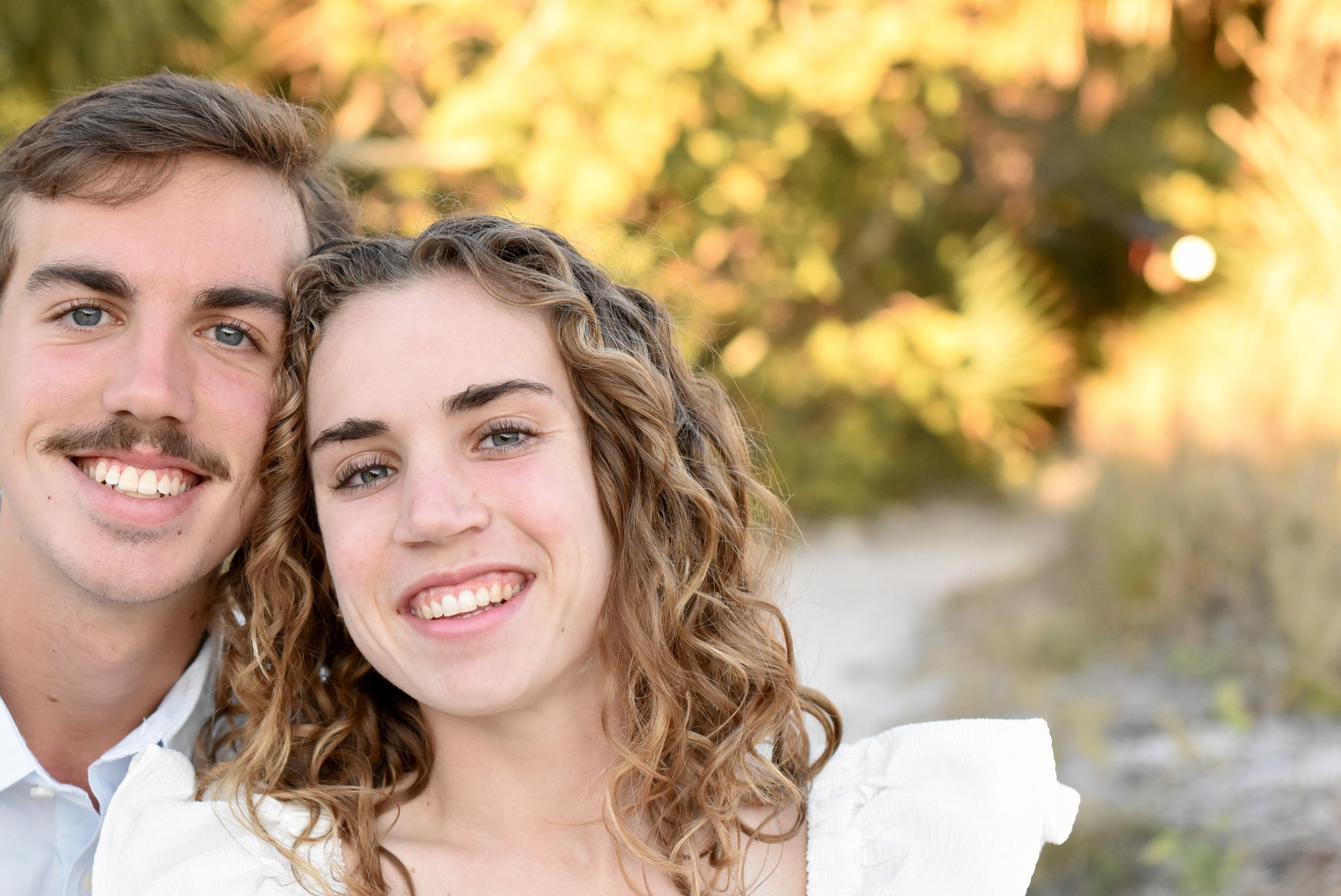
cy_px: 506
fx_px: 2683
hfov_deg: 27.8
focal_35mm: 72
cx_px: 384
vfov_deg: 18.9
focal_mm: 50
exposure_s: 1/1600
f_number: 3.5
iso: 2200
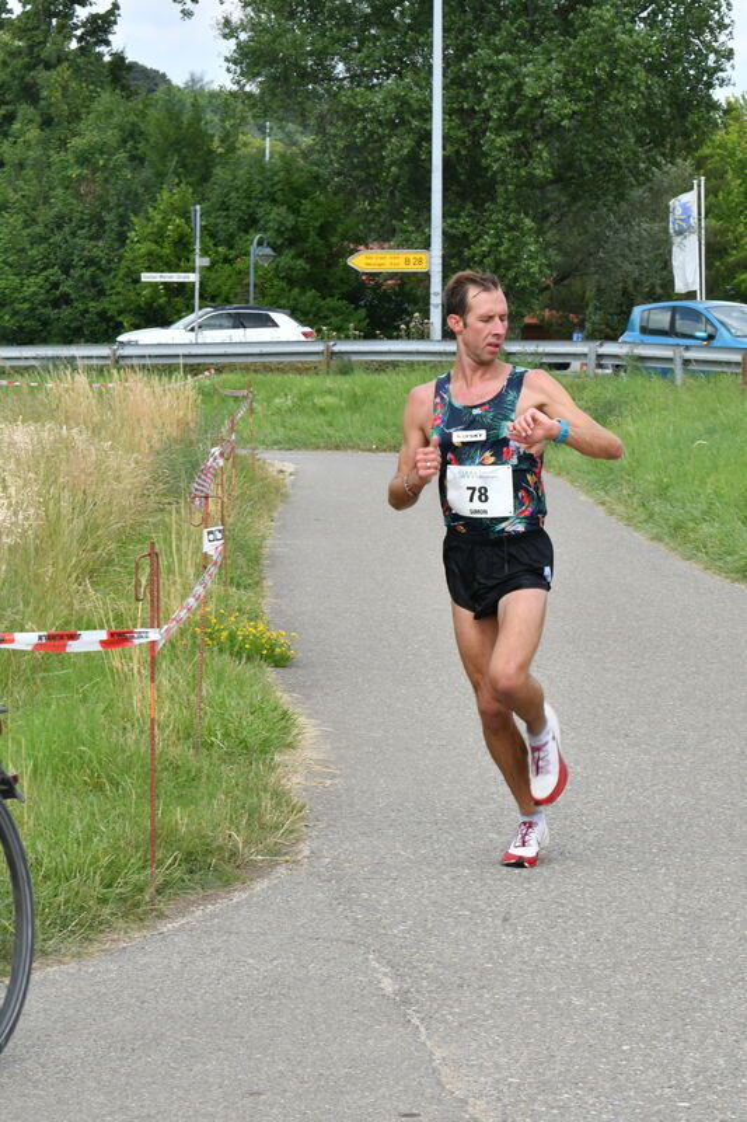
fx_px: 4297
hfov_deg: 9.9
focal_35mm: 138
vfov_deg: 14.9
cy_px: 561
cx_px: 374
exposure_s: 1/250
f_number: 18
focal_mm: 92
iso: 800
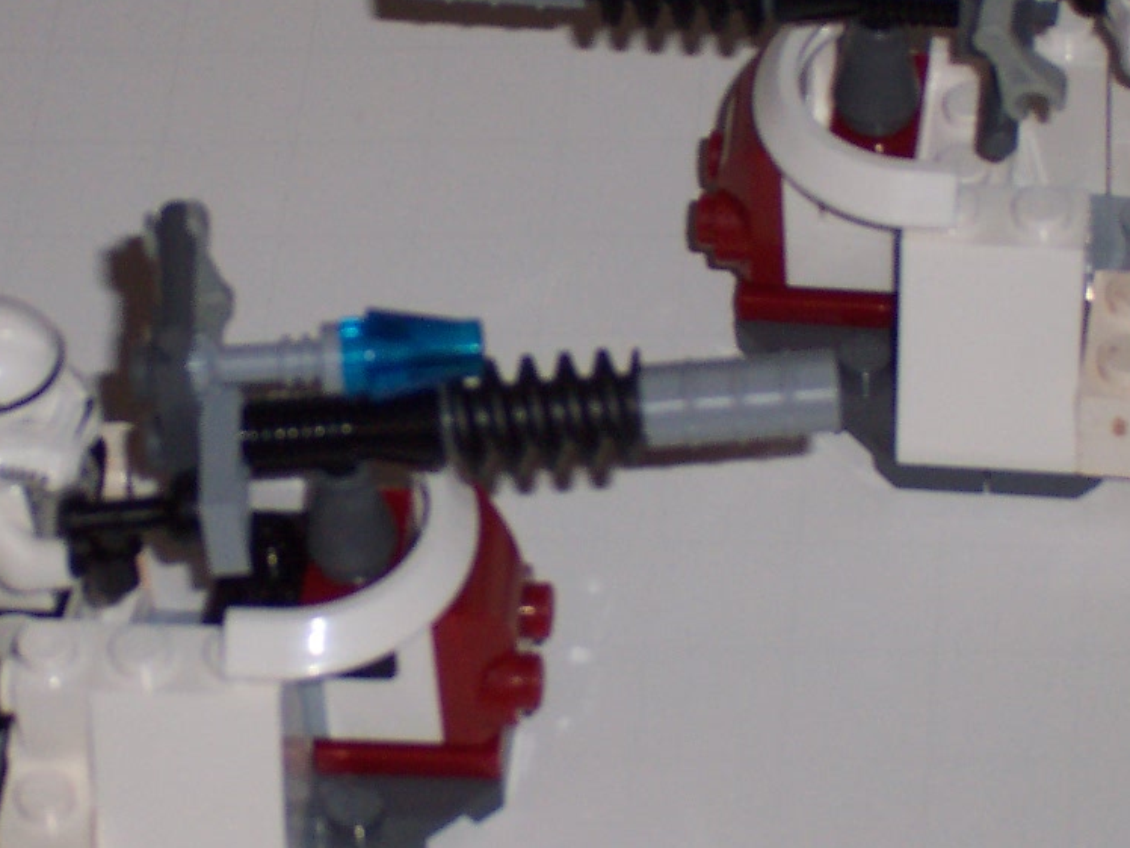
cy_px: 422
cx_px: 455
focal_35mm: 231
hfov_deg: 8.6
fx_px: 7541
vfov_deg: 6.4
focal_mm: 22.4
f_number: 4.9
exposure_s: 1/125
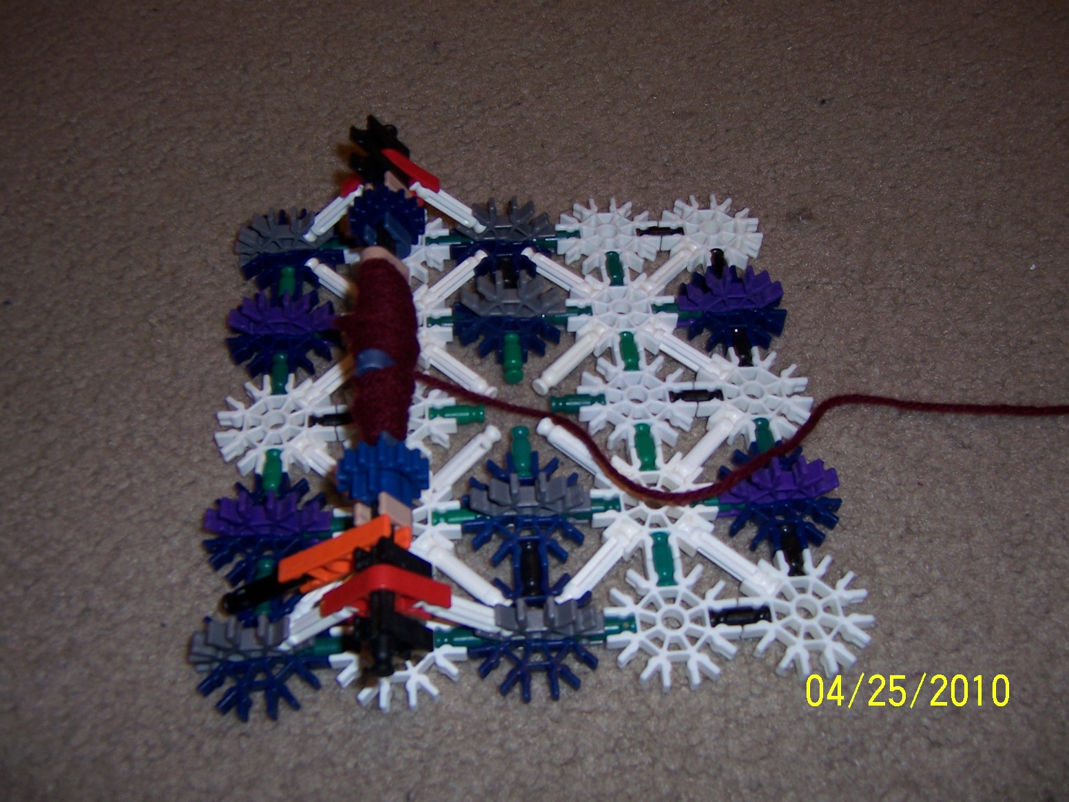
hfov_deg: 55.4
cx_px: 534
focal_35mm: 33
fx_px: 1019
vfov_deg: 42.9
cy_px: 401
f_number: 2.8
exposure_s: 1/60
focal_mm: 5.5
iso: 80
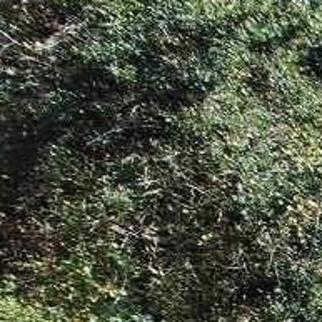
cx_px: 811
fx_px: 642
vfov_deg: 21.2
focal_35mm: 61
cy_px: 544
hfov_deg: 14.3
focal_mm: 1.74
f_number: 2.2
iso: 40
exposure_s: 1/1543
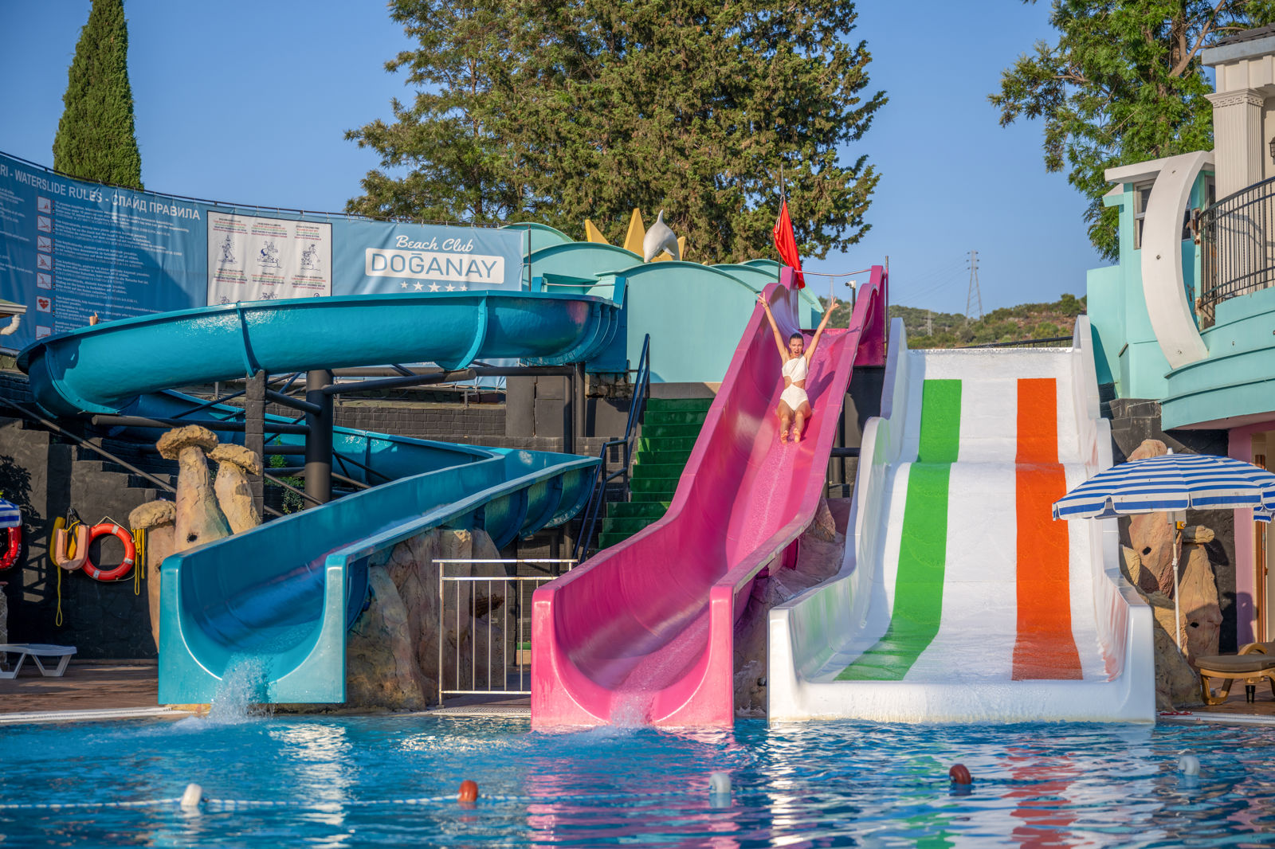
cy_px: 424
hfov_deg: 34.5
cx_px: 638
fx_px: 2054
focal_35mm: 58
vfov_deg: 23.4
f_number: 3.2
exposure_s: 1/1250
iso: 100
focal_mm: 58
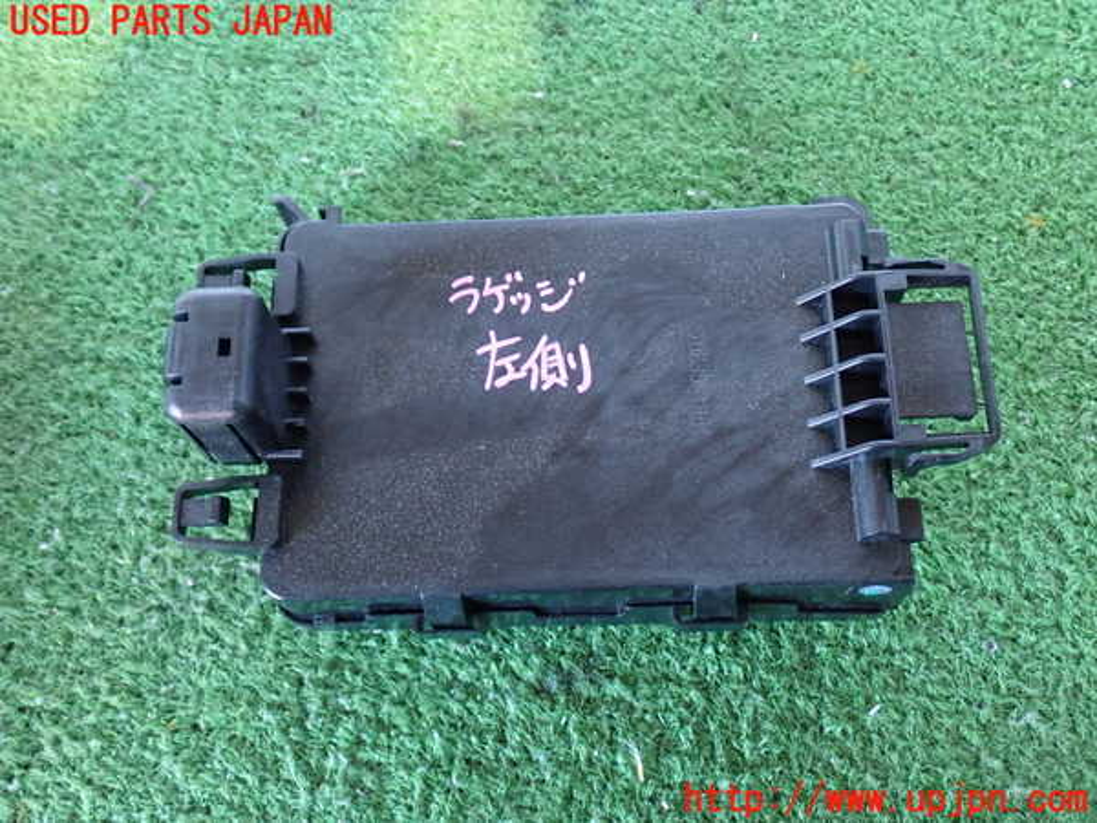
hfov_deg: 49.0
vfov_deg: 37.7
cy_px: 412
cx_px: 548
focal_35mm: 38
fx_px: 1204
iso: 800
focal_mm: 6.83
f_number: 2.7
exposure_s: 1/20
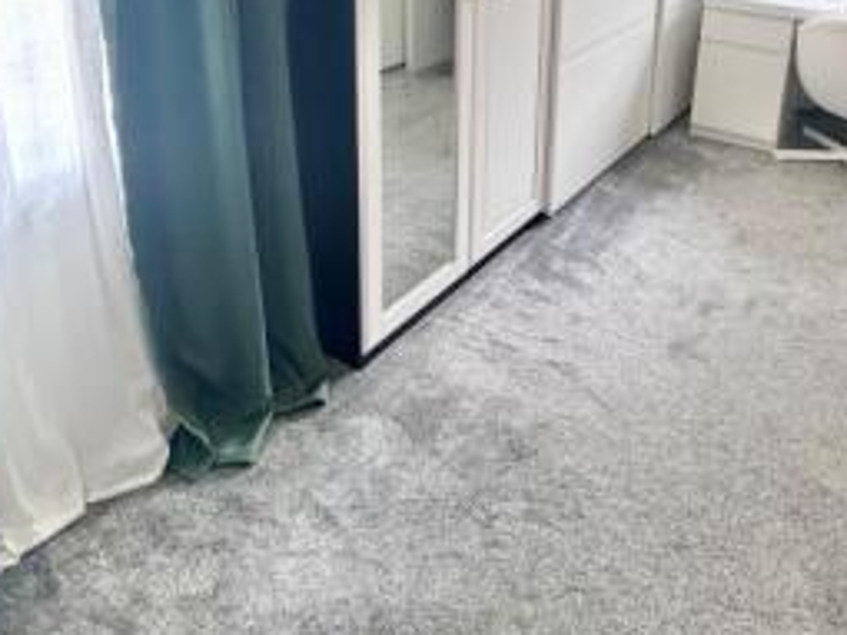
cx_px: 497
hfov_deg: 56.5
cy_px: 22
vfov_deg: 39.6
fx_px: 783
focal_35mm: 32
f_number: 2.2
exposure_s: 1/99
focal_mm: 2.22
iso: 160
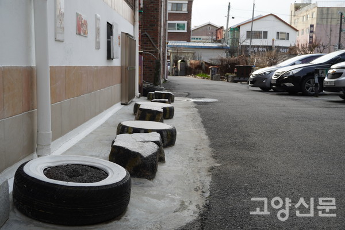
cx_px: 172
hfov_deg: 42.3
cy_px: 115
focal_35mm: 46
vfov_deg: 28.9
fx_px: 446
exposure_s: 1/200
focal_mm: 31
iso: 100
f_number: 5
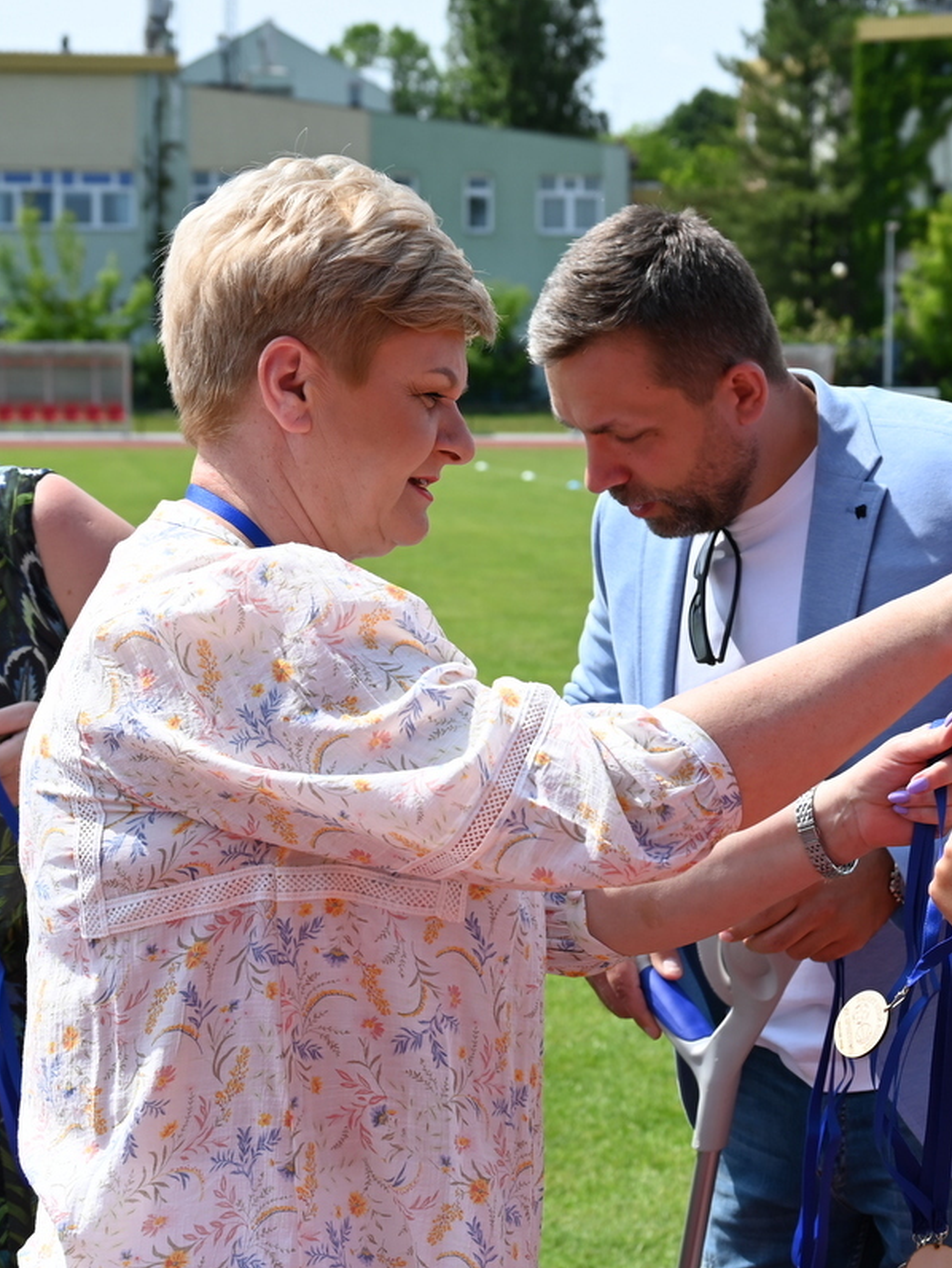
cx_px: 949
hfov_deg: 20.1
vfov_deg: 27.4
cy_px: 636
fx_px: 2603
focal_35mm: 71
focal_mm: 49
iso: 100
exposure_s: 1/320
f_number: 6.3
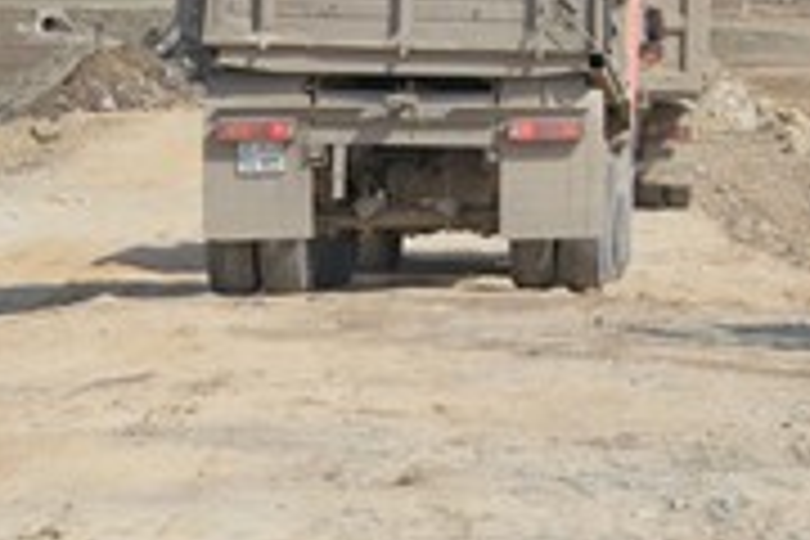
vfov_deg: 7.4
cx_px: 1170
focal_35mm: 185
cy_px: -79
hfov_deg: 10.8
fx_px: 4162
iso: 1250
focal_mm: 52
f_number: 7.1
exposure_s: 1/5000
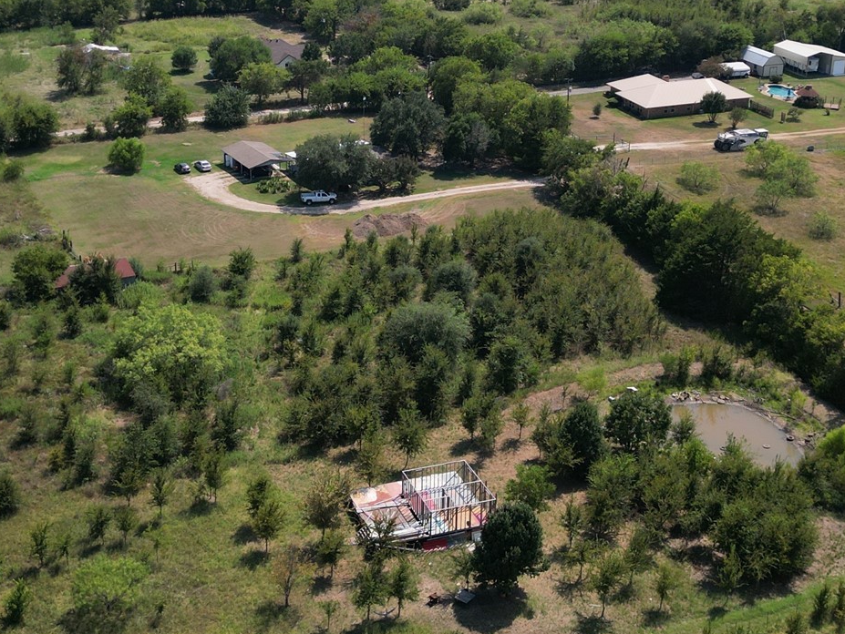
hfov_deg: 36.1
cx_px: 353
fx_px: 1294
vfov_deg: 27.4
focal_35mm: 53
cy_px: 225
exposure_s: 1/4000
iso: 200
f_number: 1.7
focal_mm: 6.72
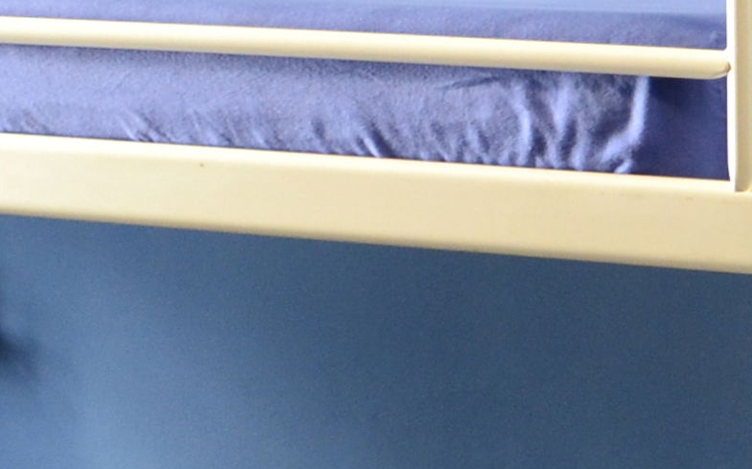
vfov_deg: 8.1
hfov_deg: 12.6
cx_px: 1001
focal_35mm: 161
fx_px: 3299
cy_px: 313
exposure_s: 1/15
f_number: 5
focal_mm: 18
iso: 800
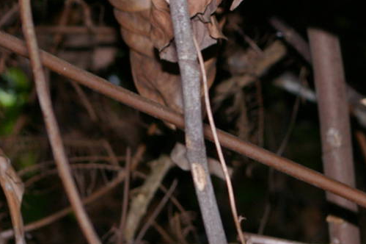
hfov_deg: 7.7
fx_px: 2688
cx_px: 486
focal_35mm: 265
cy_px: 43
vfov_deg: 5.2
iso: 400
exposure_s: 1/60
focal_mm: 55
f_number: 8
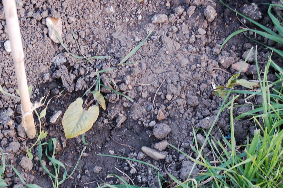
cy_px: 125
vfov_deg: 9.9
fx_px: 1082
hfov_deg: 14.9
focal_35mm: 138
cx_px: 84
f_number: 5.6
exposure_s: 1/80
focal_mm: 55
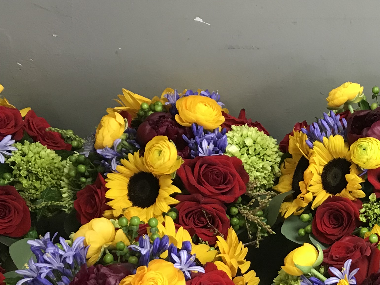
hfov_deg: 24.2
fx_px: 801
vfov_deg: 19.8
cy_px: 255
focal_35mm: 73
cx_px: 457
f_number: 1.8
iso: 40
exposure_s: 1/30
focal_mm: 3.99
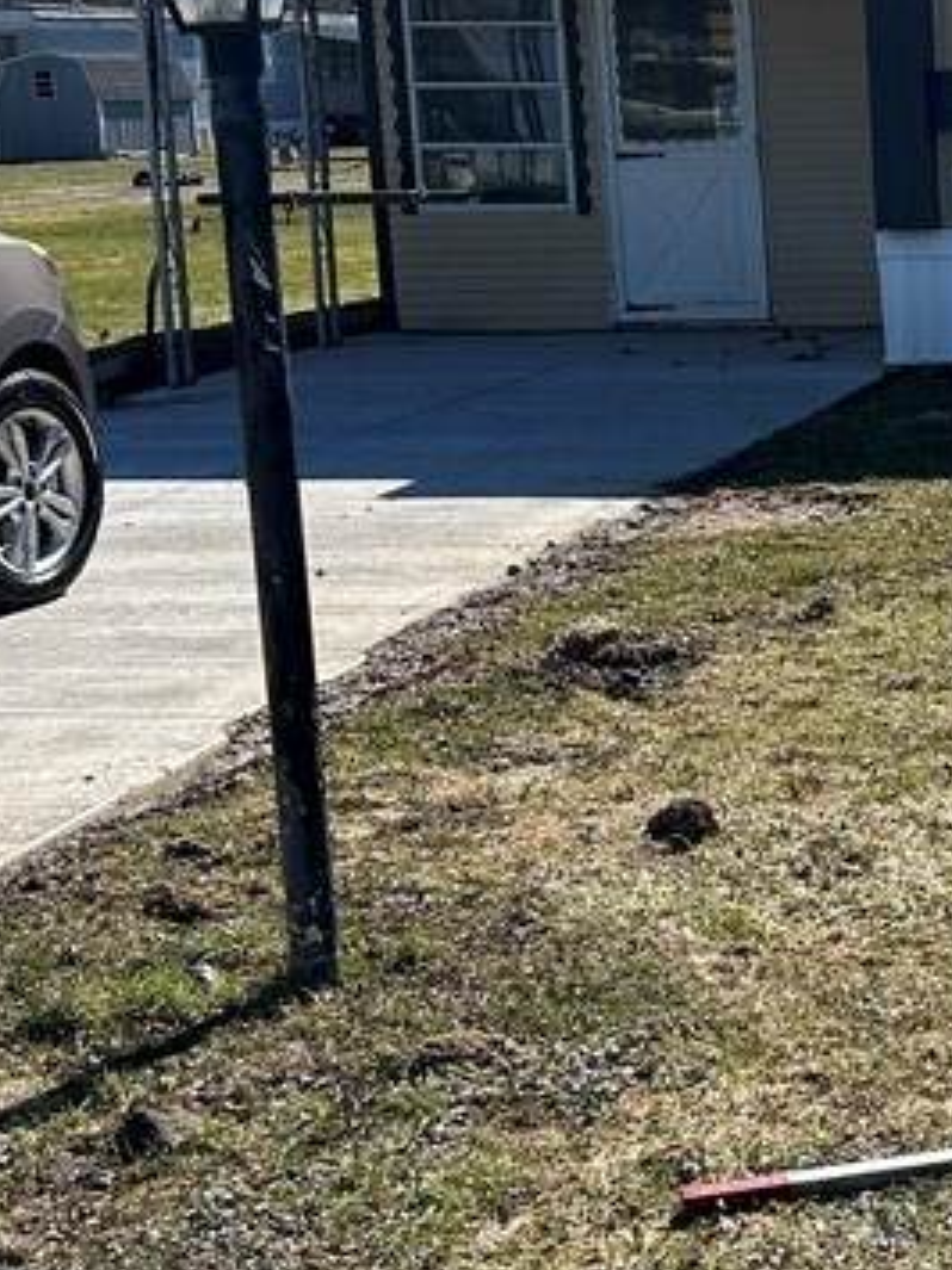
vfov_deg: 26.0
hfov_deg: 18.3
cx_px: 1231
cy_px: 558
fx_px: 2752
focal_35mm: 75
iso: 50
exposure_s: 1/3704
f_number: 1.5
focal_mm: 5.7
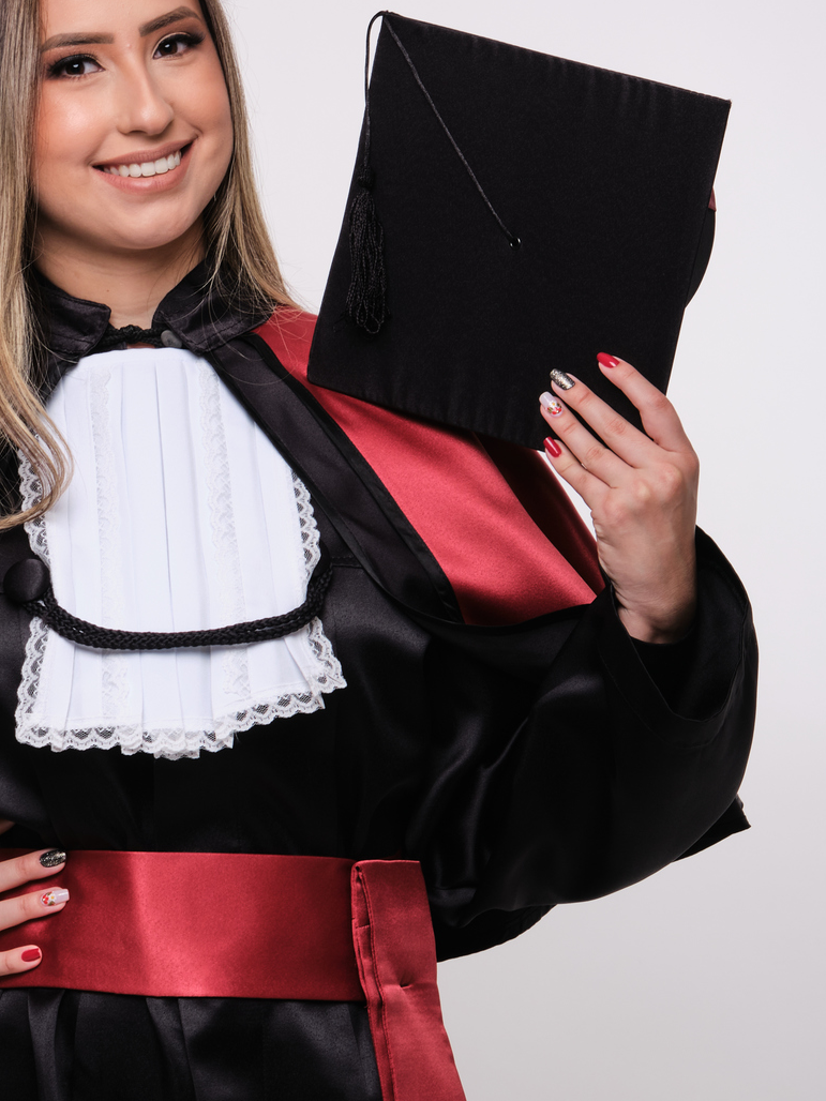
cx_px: 185
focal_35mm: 138
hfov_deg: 10.7
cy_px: 703
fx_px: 4391
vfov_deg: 14.3
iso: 160
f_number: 11
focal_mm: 54.5
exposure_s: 1/200
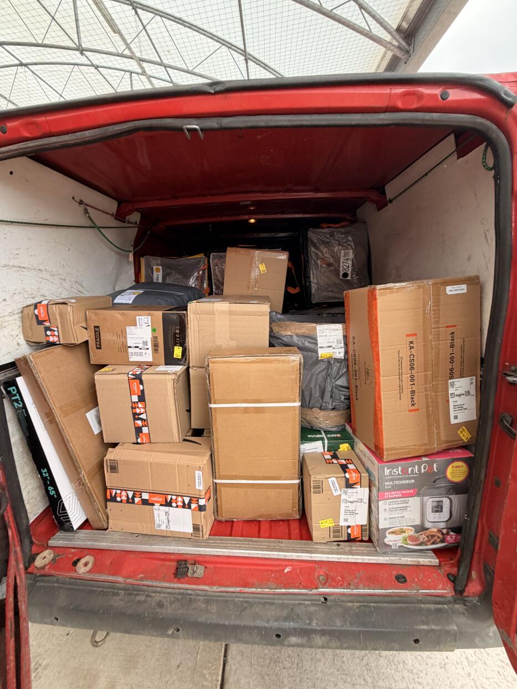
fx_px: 299
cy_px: 344
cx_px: 250
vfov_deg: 98.2
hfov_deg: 81.7
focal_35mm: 15
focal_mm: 2.22
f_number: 2.2
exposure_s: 1/121
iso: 200
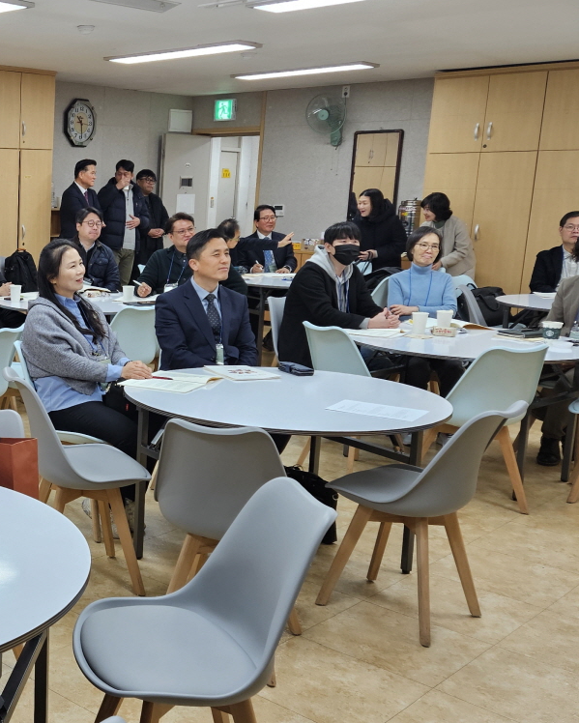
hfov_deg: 30.7
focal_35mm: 45
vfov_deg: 41.1
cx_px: -16
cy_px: 378
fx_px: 963
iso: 125
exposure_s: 1/120
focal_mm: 5.4
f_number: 1.8
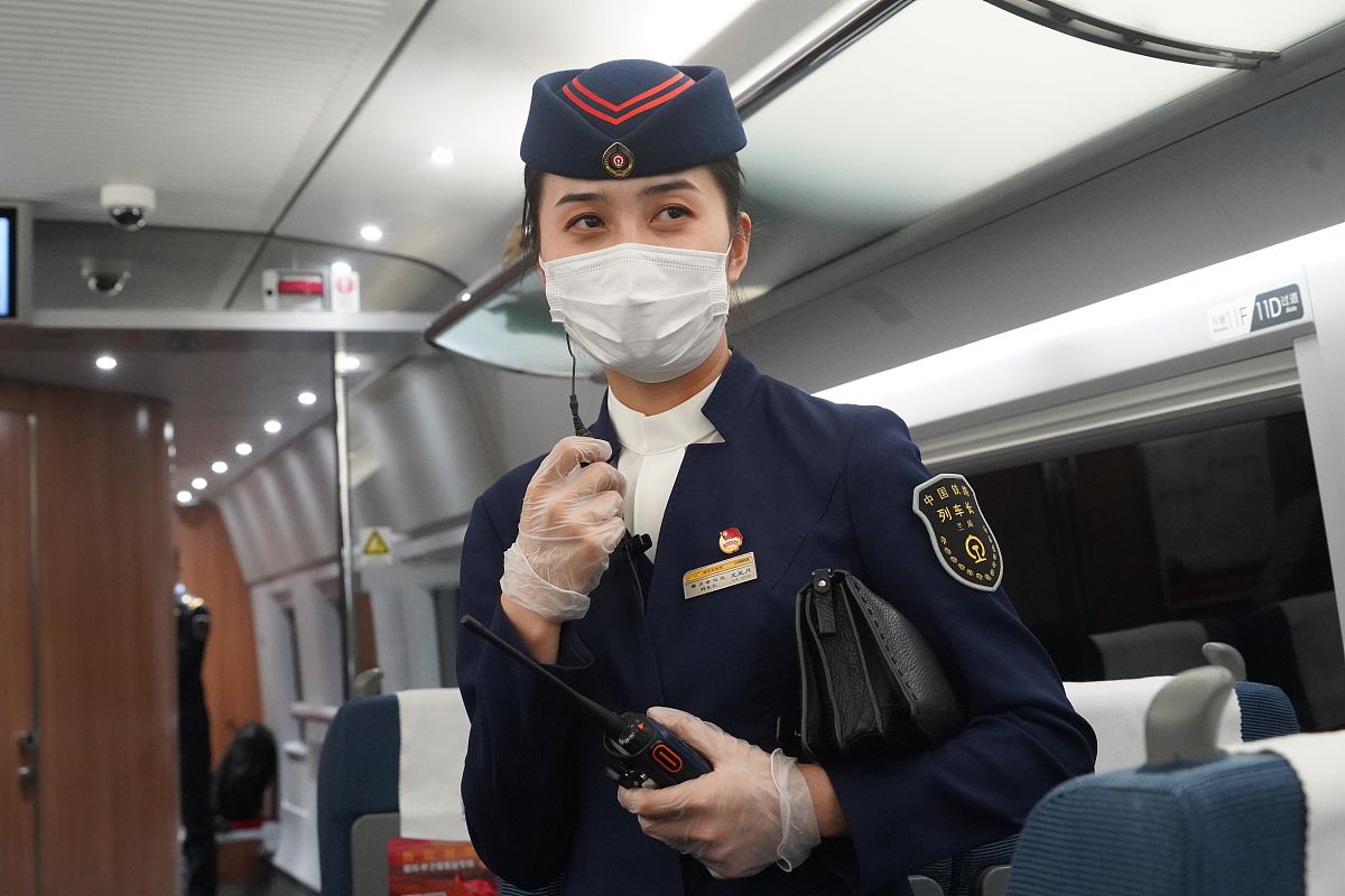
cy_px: 448
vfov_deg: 27.5
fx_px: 1831
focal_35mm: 49
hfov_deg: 40.3
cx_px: 672
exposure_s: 1/125
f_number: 6.3
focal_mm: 49
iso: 10000
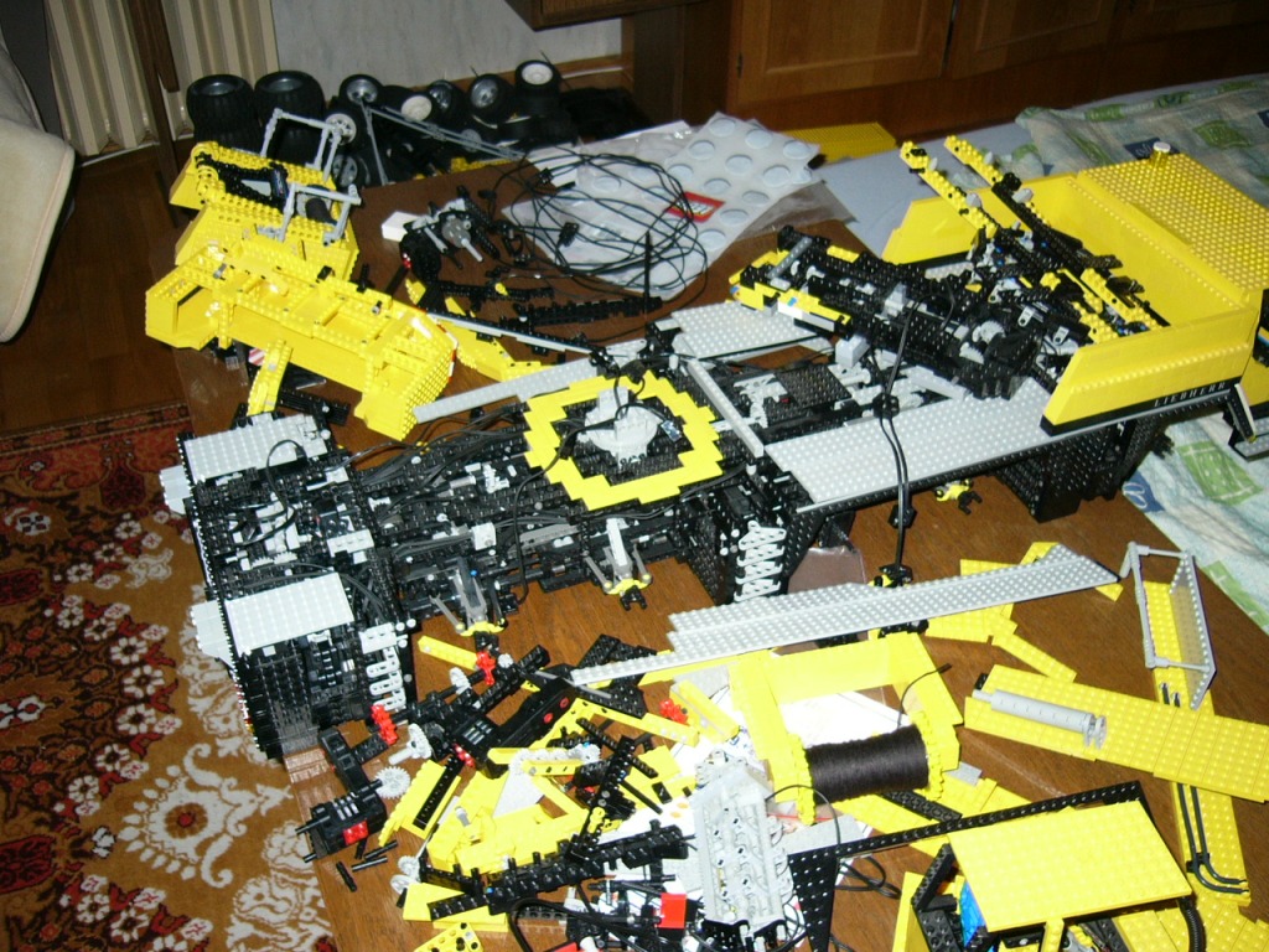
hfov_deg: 52.6
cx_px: 634
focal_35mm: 35
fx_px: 1283
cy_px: 476
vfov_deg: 40.7
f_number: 2.8
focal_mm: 5.8
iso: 100
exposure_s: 1/60
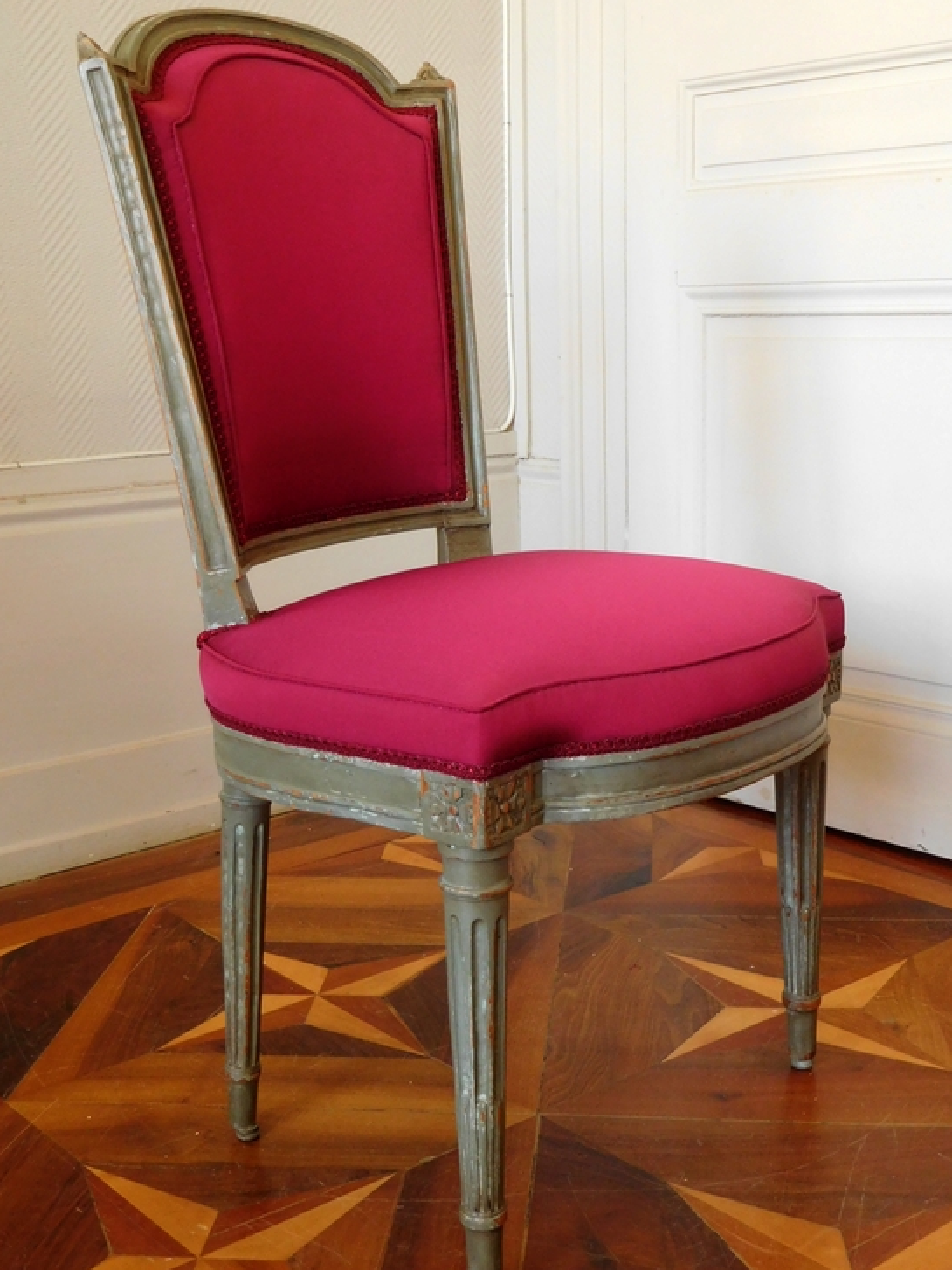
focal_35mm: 44
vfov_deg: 42.9
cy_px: 667
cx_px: 466
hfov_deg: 32.9
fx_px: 1614
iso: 400
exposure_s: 1/15
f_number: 3.9
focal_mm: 7.1
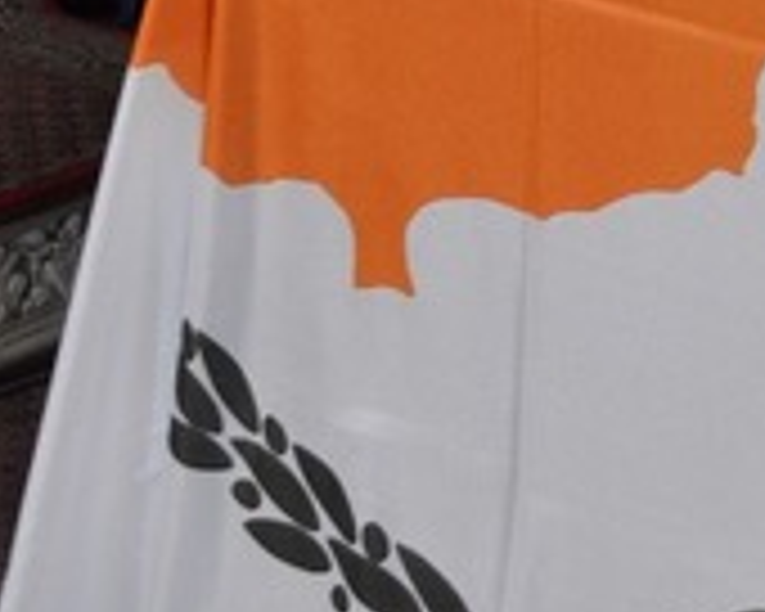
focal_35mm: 185
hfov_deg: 10.1
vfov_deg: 8.2
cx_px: 1197
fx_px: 4183
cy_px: -324
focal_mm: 35
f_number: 5
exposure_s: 1/50
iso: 800
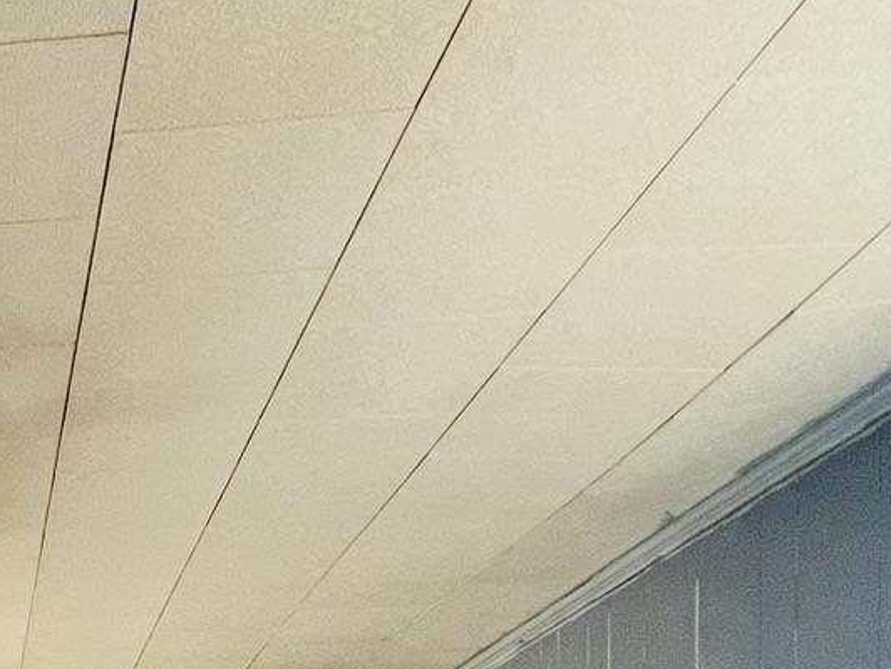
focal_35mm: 50
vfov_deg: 22.6
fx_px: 1287
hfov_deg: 31.4
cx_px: -203
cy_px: 1055
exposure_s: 1/60
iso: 160
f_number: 1.8
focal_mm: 1.57
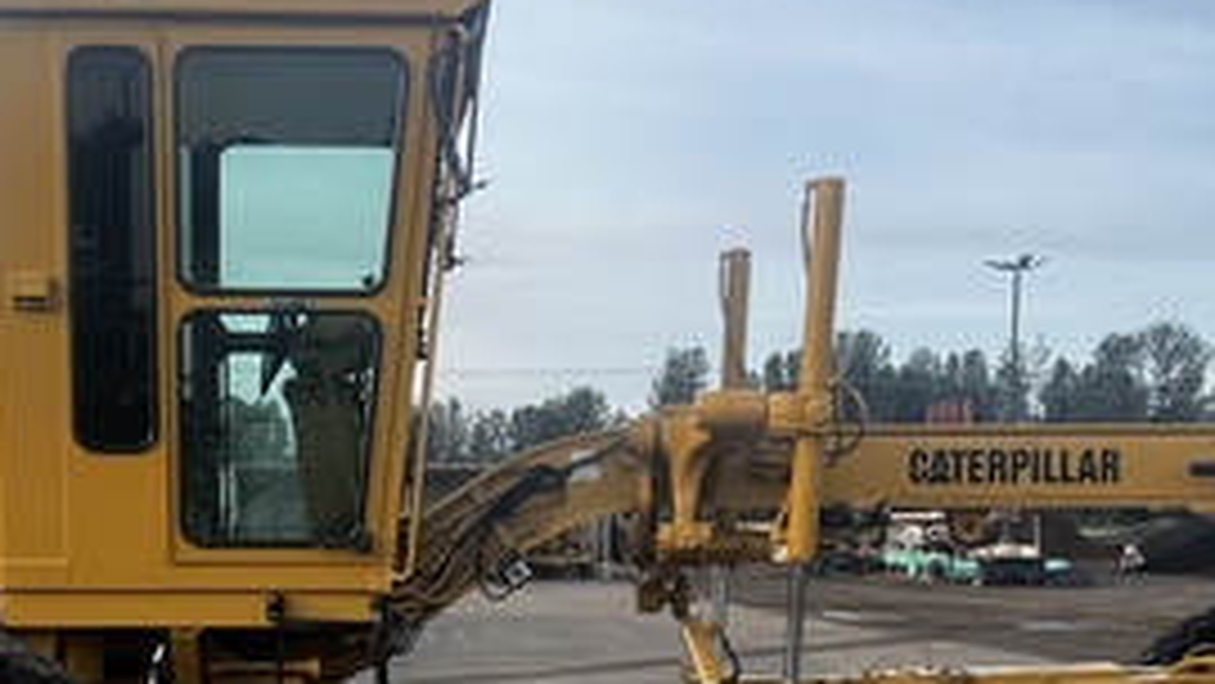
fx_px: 2030
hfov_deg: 33.0
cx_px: 410
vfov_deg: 18.8
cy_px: 626
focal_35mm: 63
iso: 50
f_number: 1.5
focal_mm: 5.7
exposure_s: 1/1135
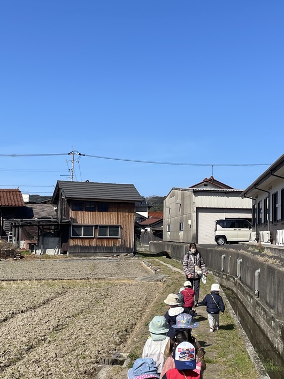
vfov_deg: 38.9
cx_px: 200
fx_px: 536
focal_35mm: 49
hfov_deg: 29.4
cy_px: 199
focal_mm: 4.2
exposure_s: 1/4000
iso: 32
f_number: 1.6
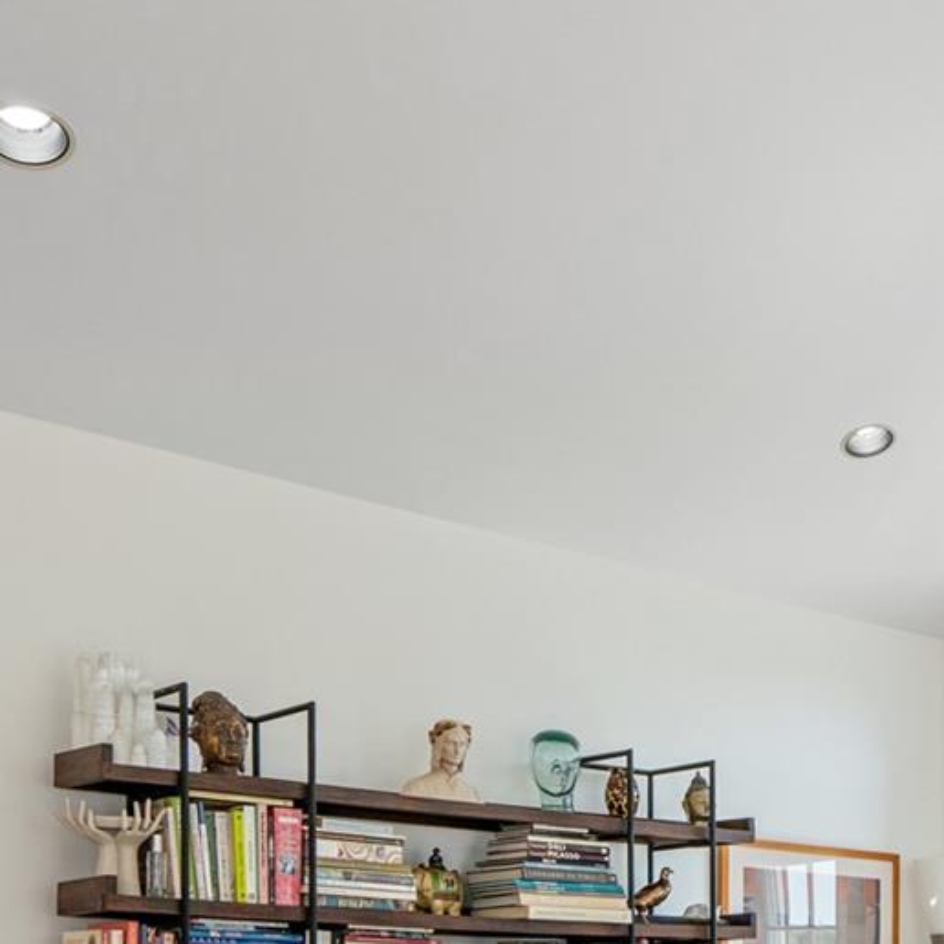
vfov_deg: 28.1
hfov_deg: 28.1
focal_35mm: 54
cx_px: 1098
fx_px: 1666
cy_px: 1099
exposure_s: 1/80
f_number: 5.6
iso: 500
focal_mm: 16
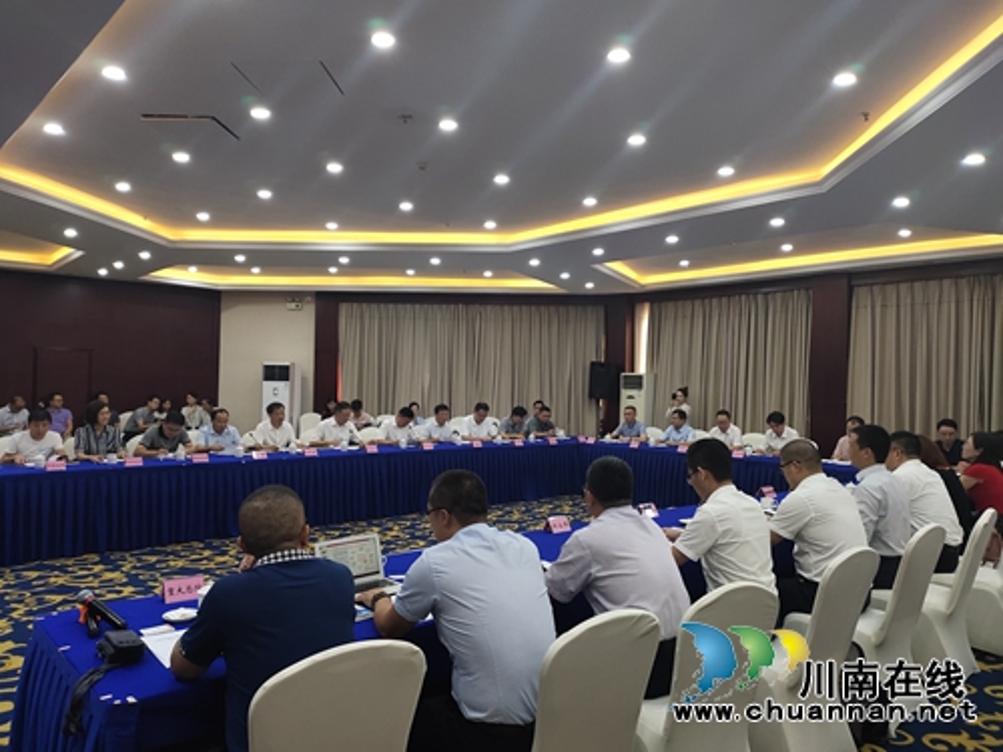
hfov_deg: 73.9
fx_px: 666
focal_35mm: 23
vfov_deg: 58.9
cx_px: 502
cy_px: 376
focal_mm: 4.76
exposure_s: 1/100
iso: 631
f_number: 1.79
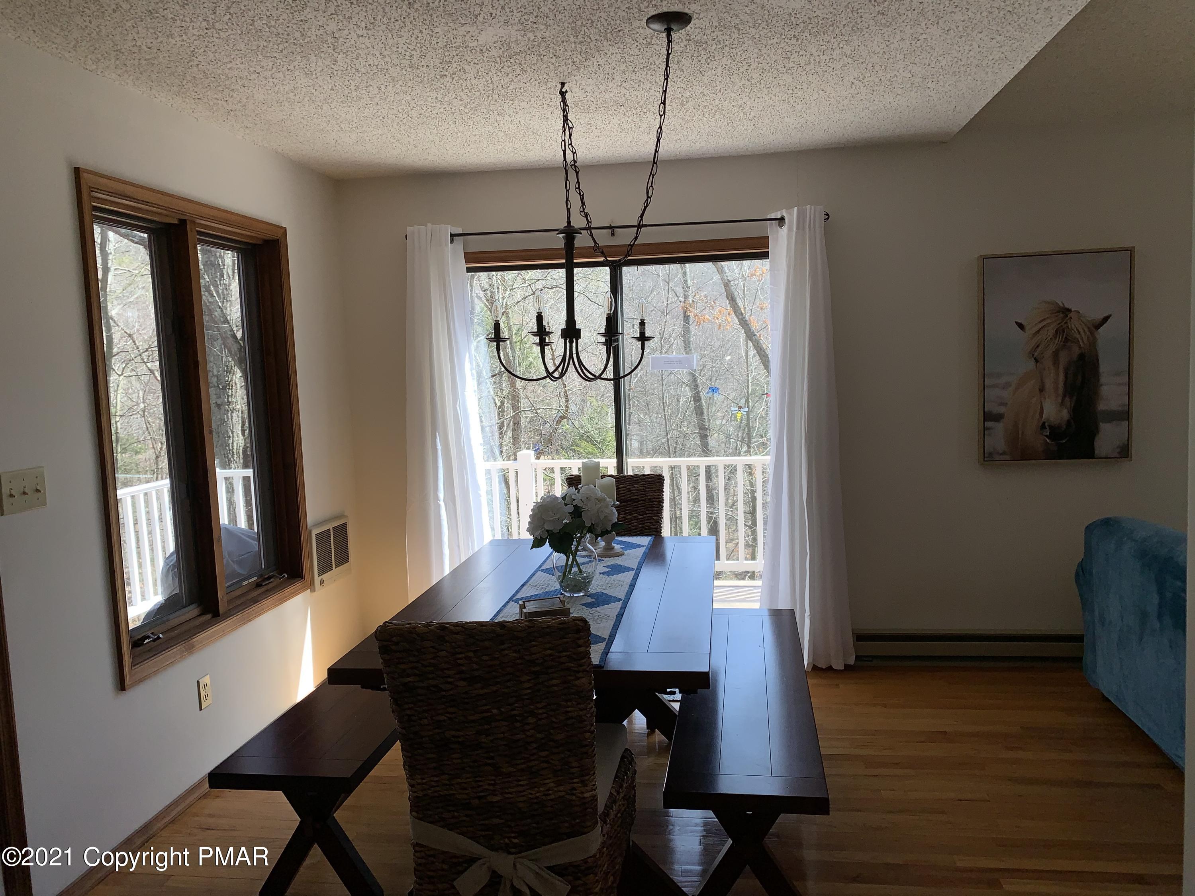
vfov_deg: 53.1
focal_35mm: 26
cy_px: 448
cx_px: 598
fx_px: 898
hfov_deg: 67.3
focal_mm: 4.25
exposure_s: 1/363
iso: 25
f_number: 1.8
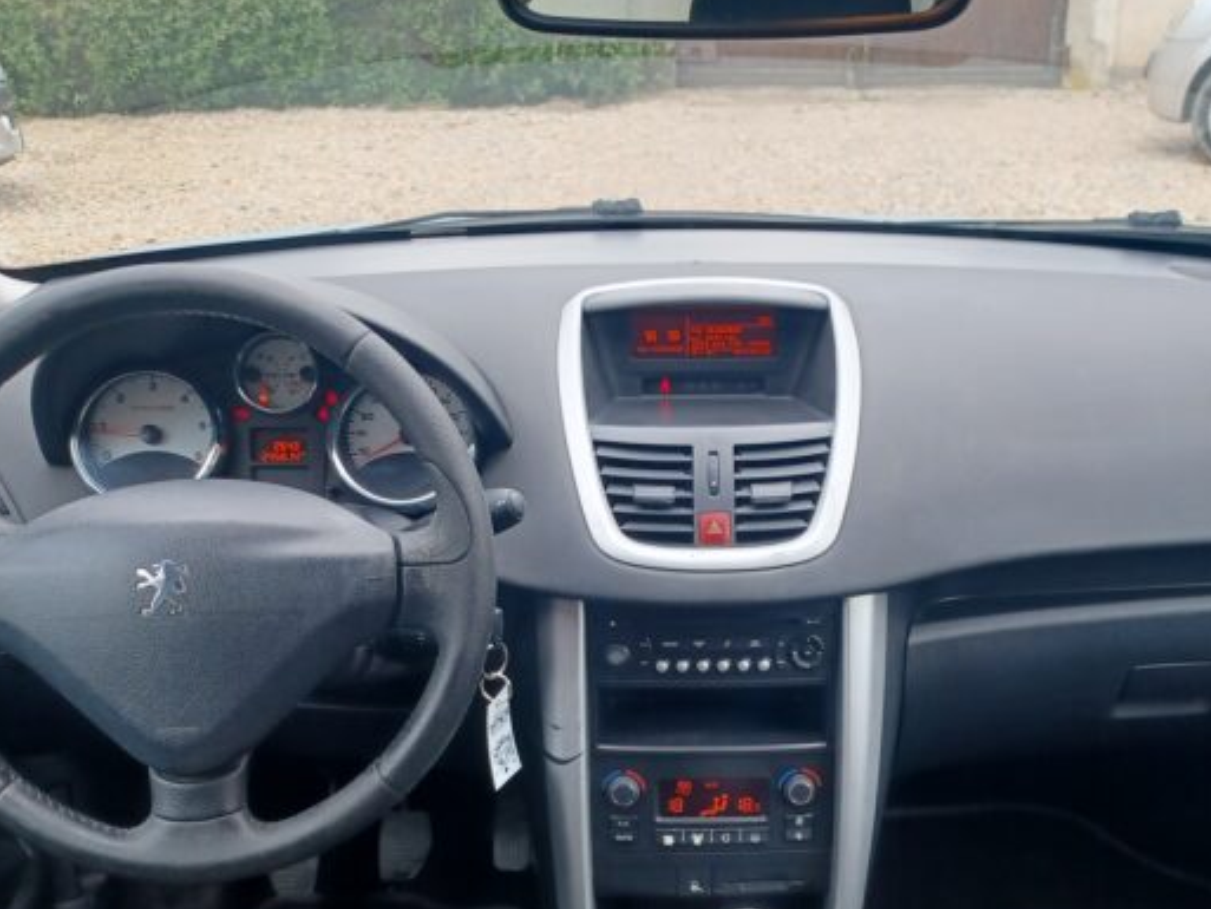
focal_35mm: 39
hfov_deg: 47.8
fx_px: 1365
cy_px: 661
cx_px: 656
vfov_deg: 36.1
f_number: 1.8
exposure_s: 1/50
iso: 50
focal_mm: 4.6
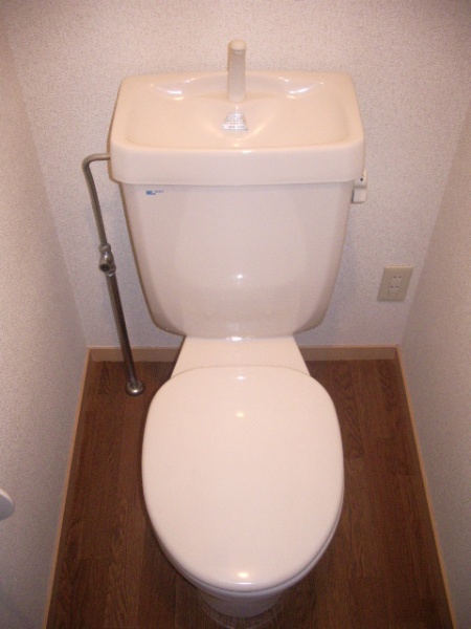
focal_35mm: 35
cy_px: 314
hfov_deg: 40.7
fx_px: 635
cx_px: 236
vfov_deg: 52.6
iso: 160
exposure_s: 1/40
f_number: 2.6
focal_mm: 5.8
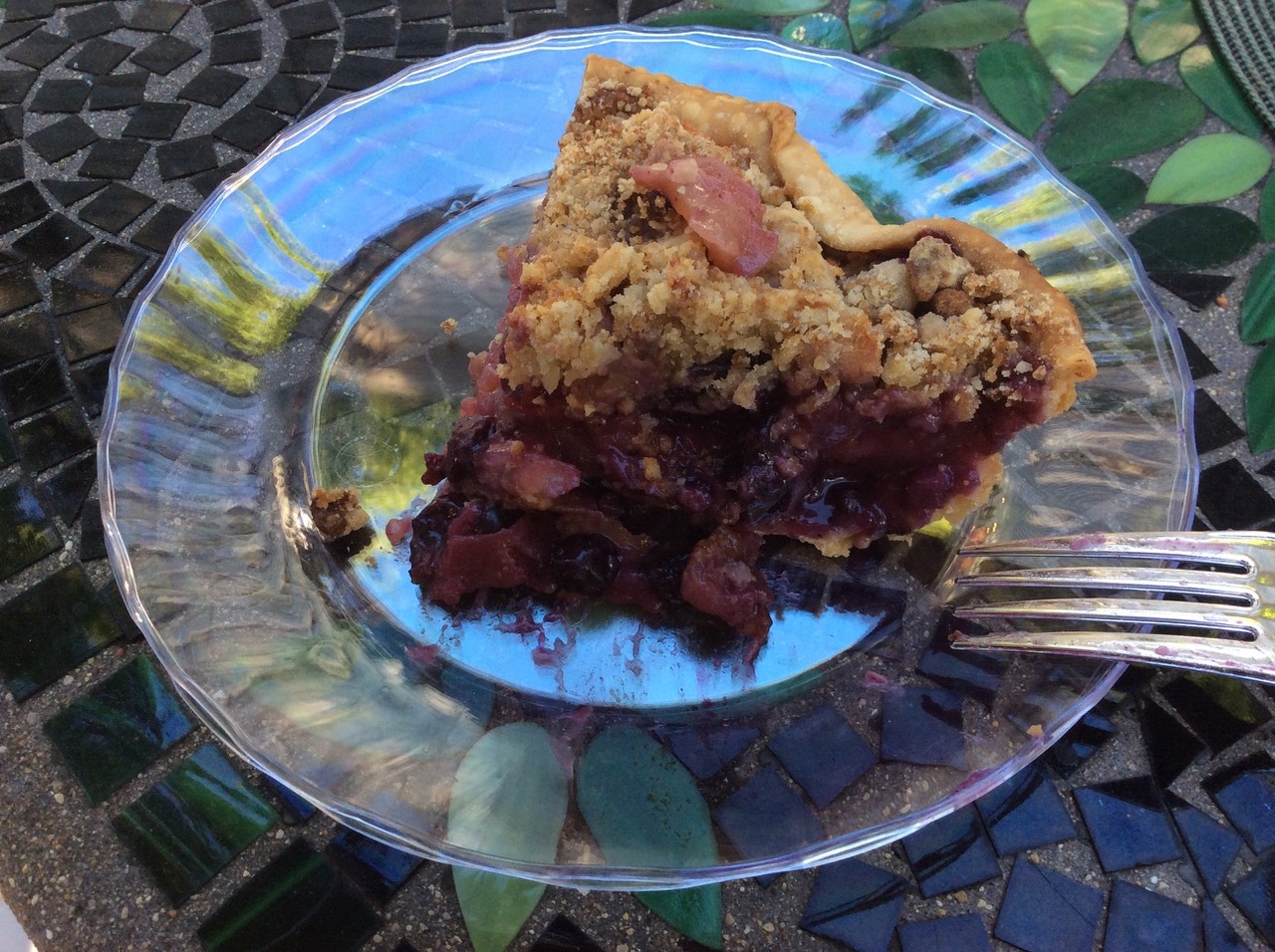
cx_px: 638
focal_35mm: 32
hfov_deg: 56.9
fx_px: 1177
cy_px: 476
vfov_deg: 44.1
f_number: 2.4
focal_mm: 3.3
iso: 50
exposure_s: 1/60
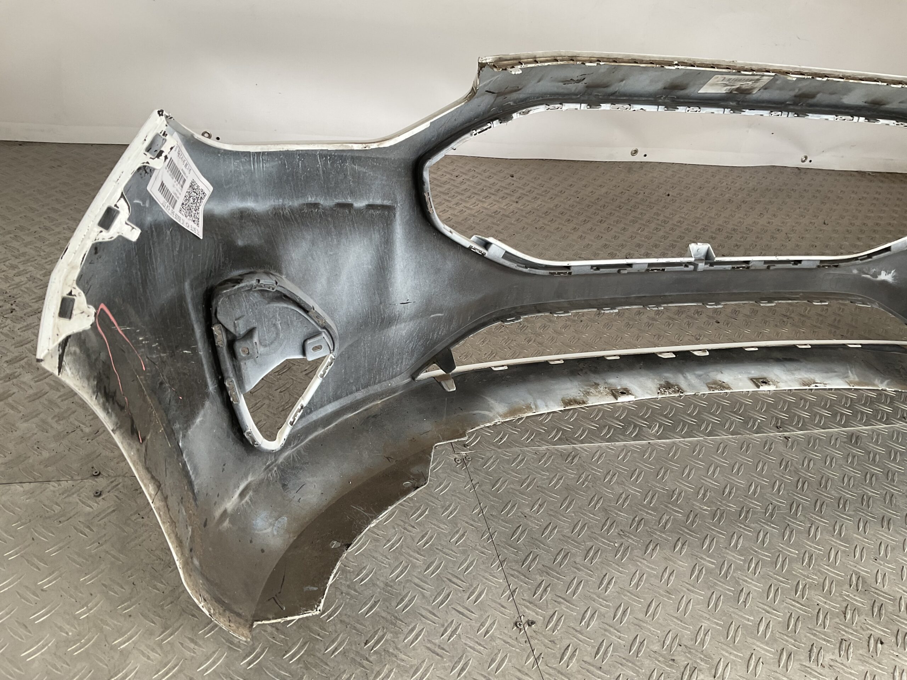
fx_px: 760
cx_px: 454
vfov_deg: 48.2
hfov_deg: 61.7
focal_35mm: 29
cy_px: 340
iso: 40
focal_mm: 3
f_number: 1.8
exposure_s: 1/50
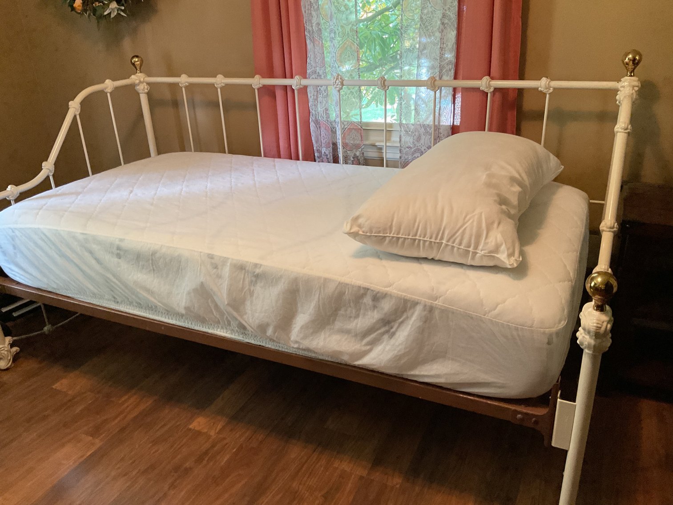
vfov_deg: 48.2
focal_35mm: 29
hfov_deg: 61.7
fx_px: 564
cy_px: 252
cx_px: 336
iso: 200
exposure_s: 1/60
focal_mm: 3
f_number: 1.8
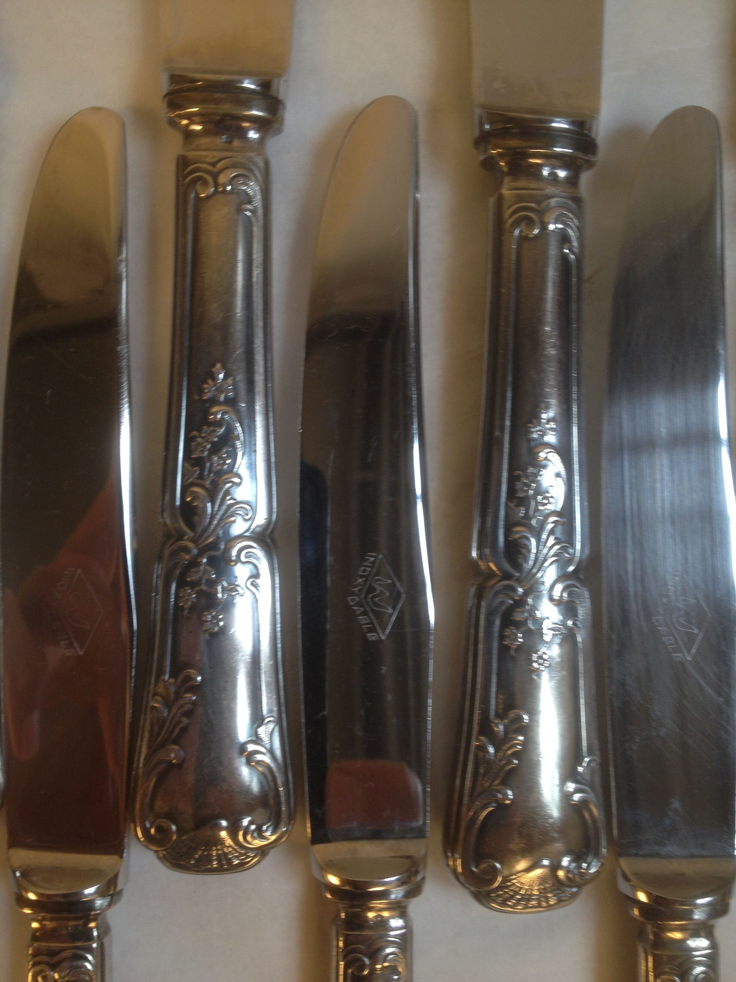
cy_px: 491
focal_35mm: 35
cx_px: 368
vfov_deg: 52.6
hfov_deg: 40.7
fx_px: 992
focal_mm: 4.28
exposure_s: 1/24
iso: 50
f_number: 2.4
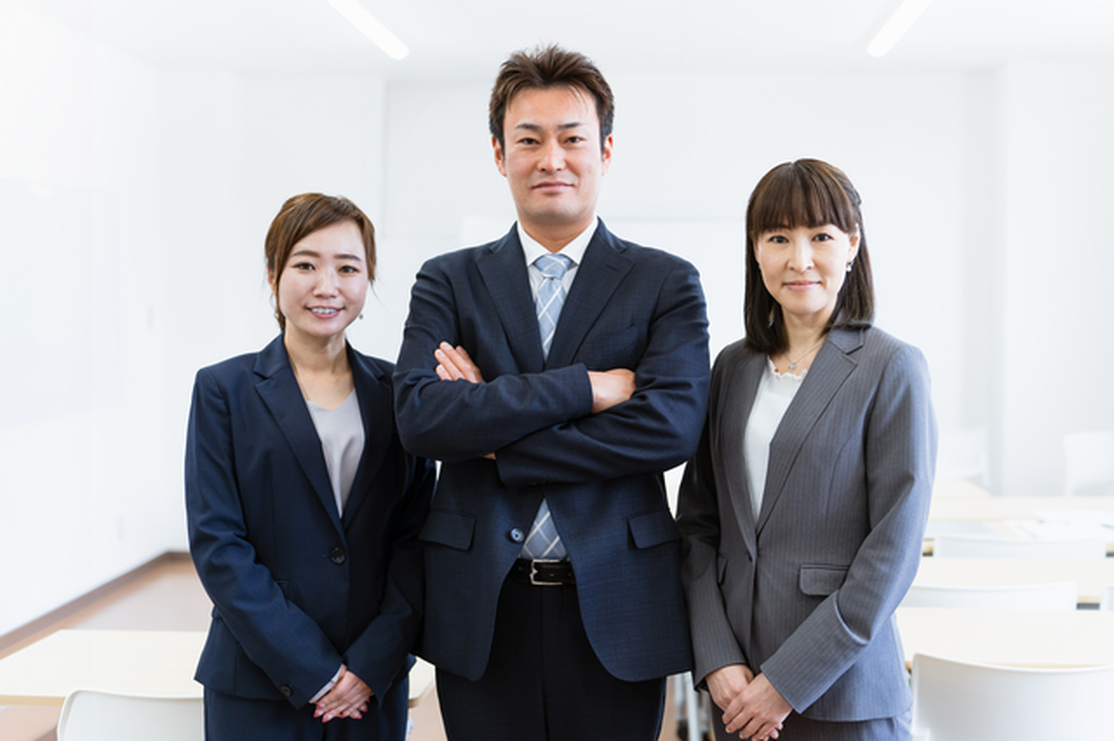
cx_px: 557
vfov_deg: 31.2
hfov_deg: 45.5
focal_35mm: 43
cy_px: 370
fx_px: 1330
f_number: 2.2
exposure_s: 1/500
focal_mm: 43
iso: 500
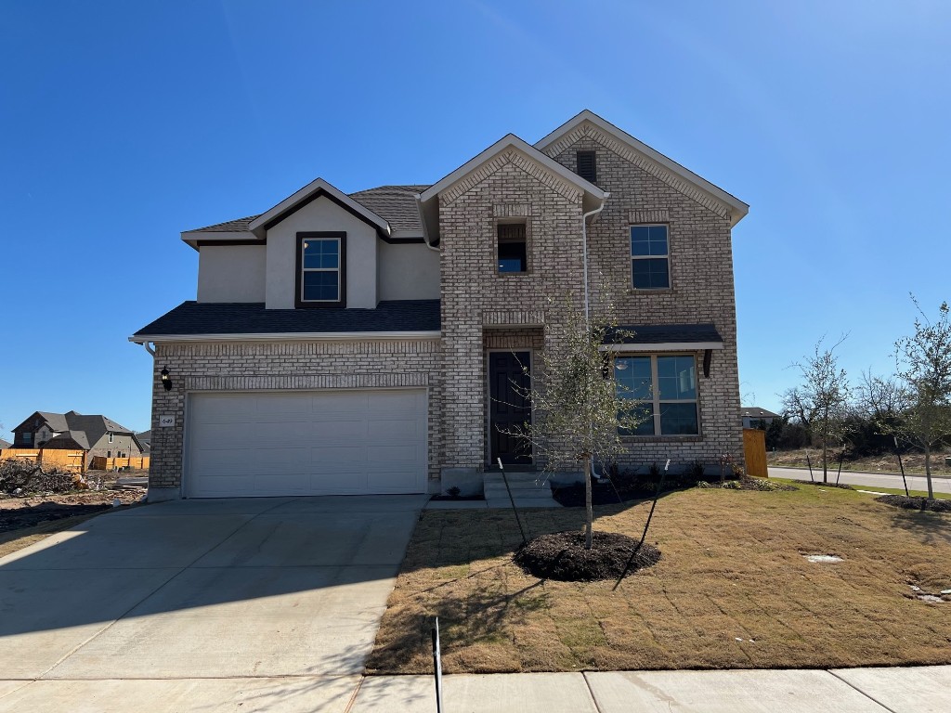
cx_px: 476
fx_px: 714
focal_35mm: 26
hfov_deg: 67.3
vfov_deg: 53.1
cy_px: 356
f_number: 1.5
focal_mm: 5.7
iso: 50
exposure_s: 1/4630
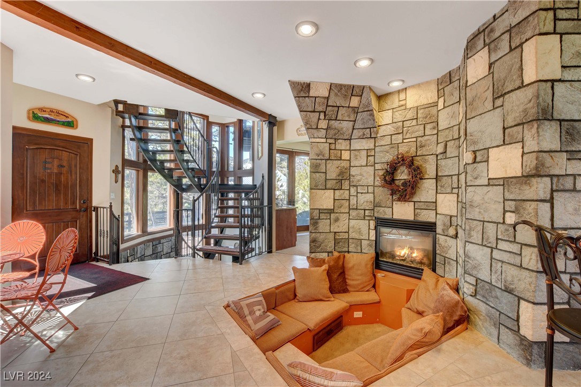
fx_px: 242
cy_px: 194
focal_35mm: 15
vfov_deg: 77.3
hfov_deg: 100.4
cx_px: 290
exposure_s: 1/10
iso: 400
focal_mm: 10
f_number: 9
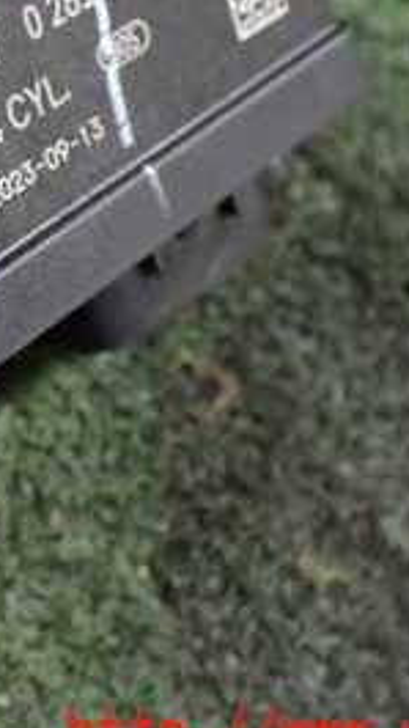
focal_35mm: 74
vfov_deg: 28.0
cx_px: -137
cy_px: 151
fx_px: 1427
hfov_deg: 15.5
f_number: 2.3
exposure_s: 1/60
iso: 800
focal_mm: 5.4
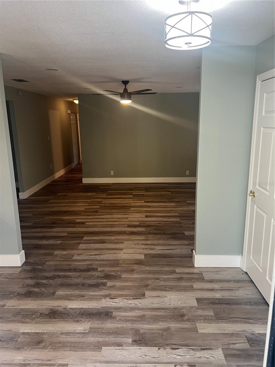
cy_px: 184
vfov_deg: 67.3
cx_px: 138
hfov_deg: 53.1
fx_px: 275
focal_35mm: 26
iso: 100
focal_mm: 5.7
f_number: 1.5
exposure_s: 1/60
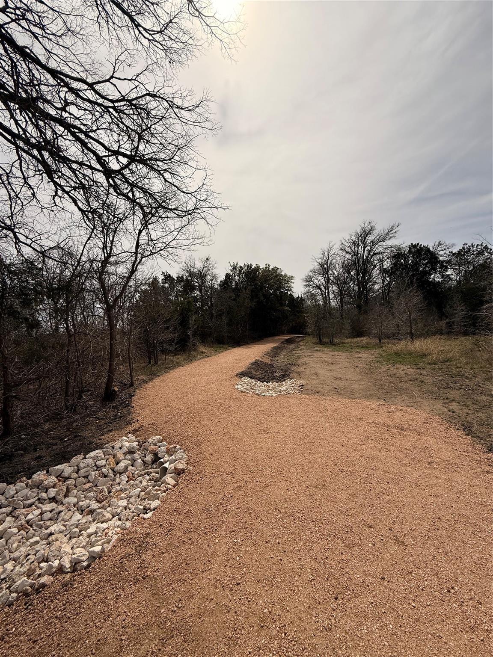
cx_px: 246
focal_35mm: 14
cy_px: 328
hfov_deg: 85.7
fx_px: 266
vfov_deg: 102.1
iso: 50
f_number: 2.2
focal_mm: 2.22
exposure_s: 1/6173
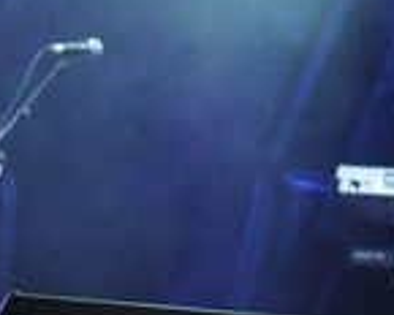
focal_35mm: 232
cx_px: 929
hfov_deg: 7.8
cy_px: 37
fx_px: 2705
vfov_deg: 6.7
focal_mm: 30
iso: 2000
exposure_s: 1/200
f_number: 3.5
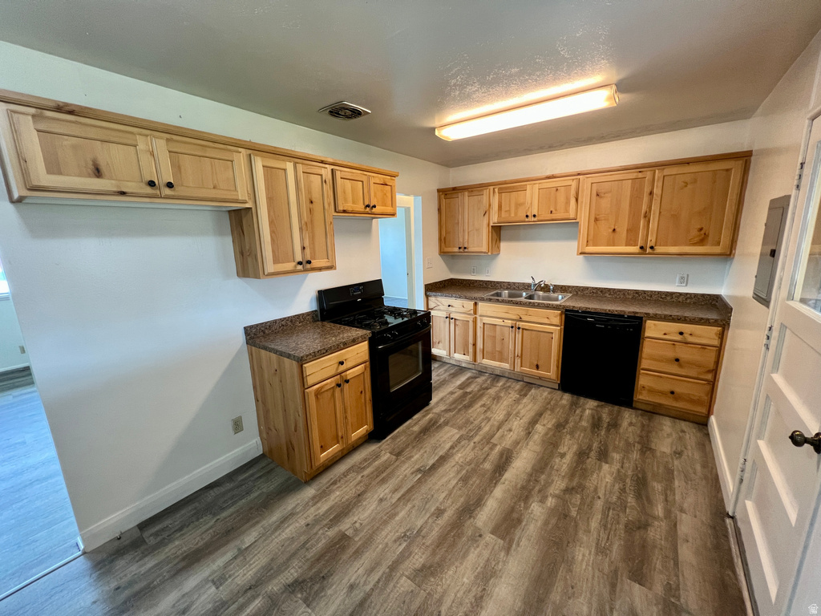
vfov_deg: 89.9
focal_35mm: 13
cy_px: 308
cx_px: 410
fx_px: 308
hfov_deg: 106.2
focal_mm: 1.57
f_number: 1.8
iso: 200
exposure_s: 1/60
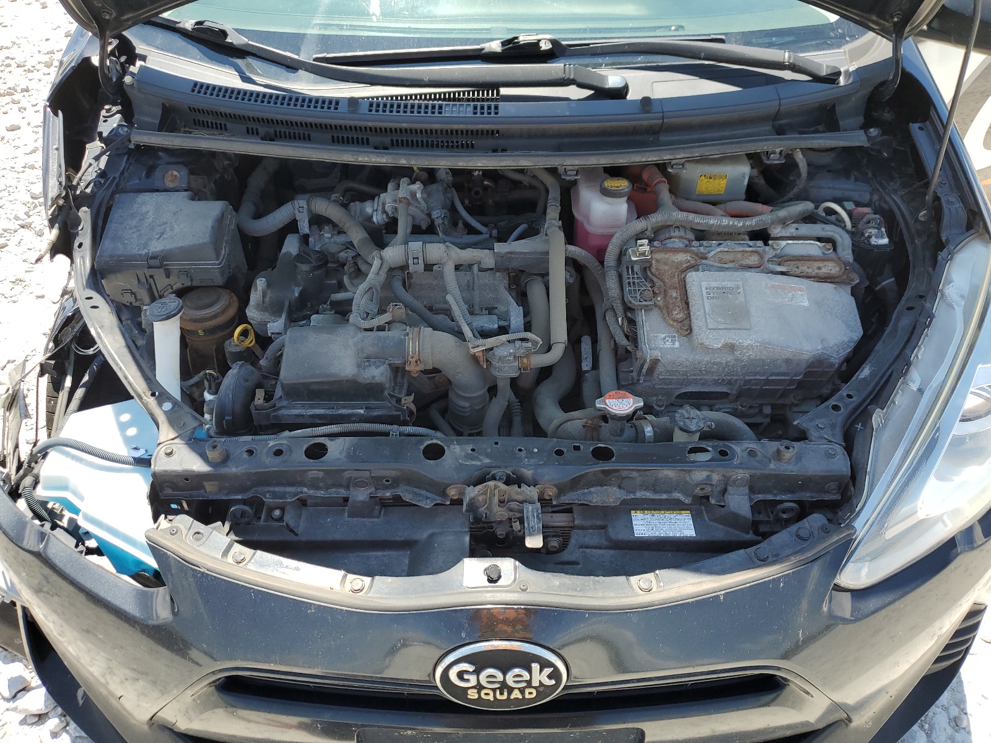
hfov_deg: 67.3
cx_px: 496
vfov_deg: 53.1
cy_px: 372
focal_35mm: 26
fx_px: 744
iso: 50
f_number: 1.5
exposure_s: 1/1111
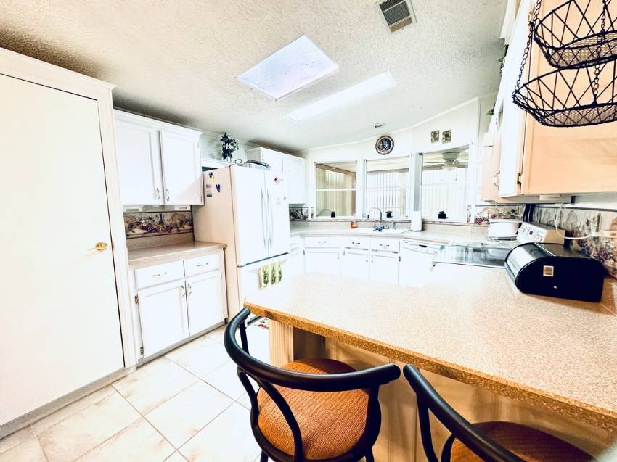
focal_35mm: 14
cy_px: 231
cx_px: 308
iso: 160
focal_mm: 2.22
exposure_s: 1/120
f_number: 2.2
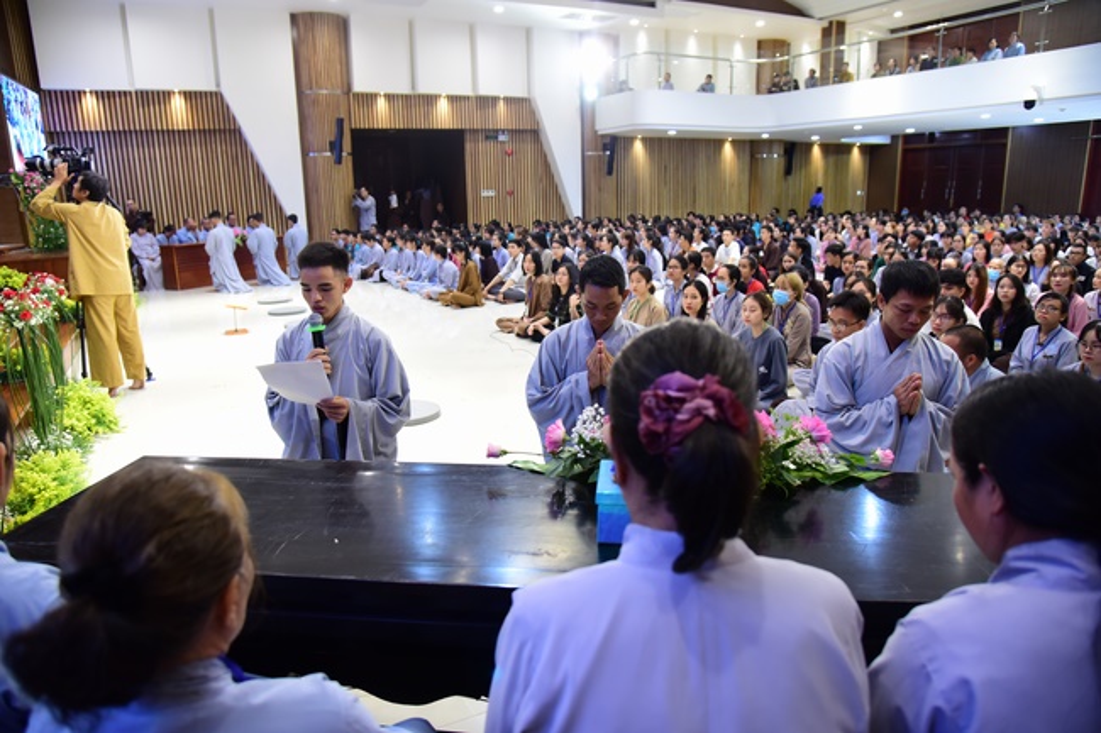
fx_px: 734
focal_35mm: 24
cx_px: 550
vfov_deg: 53.1
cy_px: 366
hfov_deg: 73.8
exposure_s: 1/60
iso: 1600
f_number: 4
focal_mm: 24
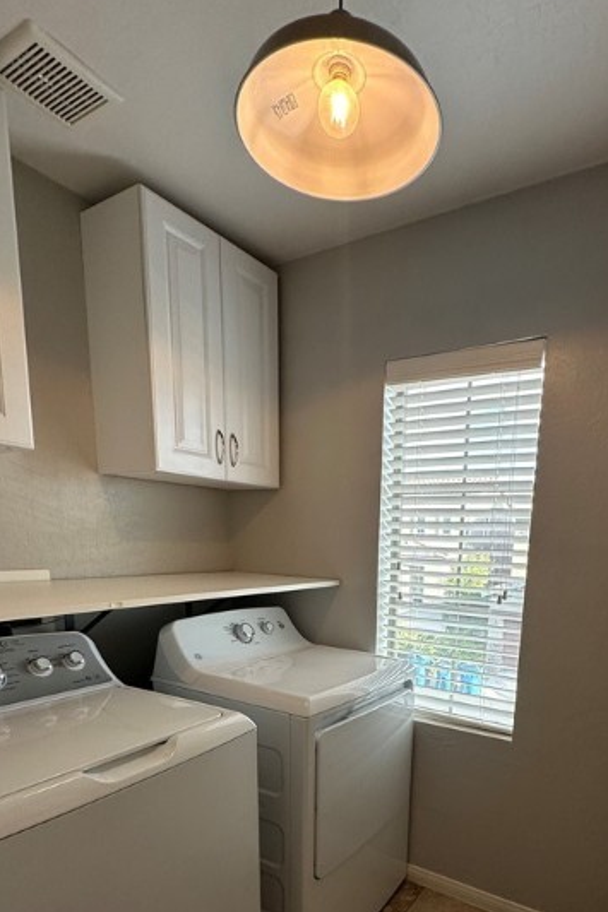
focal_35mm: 21
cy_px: 642
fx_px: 532
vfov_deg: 77.3
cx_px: 380
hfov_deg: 58.7
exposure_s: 1/99
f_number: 2.2
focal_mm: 2.22
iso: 50
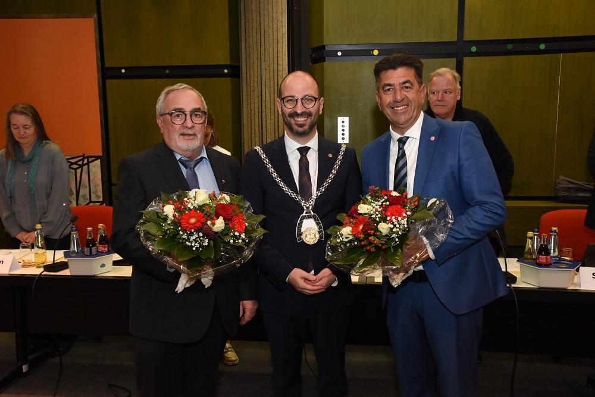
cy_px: 198
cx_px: 298
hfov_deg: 54.4
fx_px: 579
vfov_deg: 37.9
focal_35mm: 35
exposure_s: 1/60
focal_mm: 35
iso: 3200
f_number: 10
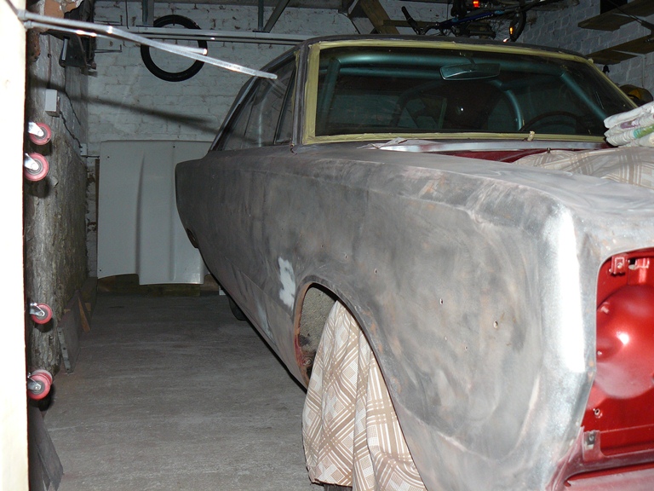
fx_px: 680
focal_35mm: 36
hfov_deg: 51.4
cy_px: 246
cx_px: 327
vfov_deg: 39.7
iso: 125
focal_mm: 6
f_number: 2.8
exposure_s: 1/30
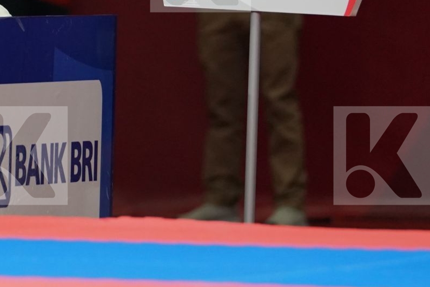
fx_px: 11358
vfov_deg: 1.4
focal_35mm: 951
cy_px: -37
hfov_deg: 2.2
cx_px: 17
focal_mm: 280
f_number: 4
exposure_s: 1/500
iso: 2000
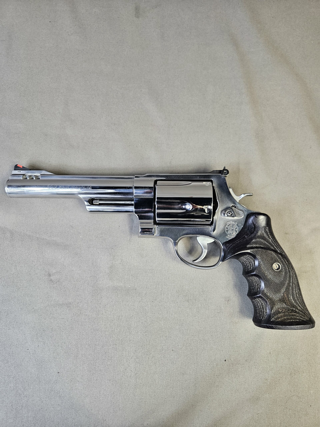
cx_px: 160
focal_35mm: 23
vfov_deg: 73.9
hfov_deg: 58.9
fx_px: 283
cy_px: 214
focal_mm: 5.4
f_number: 1.8
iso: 320
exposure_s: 1/100
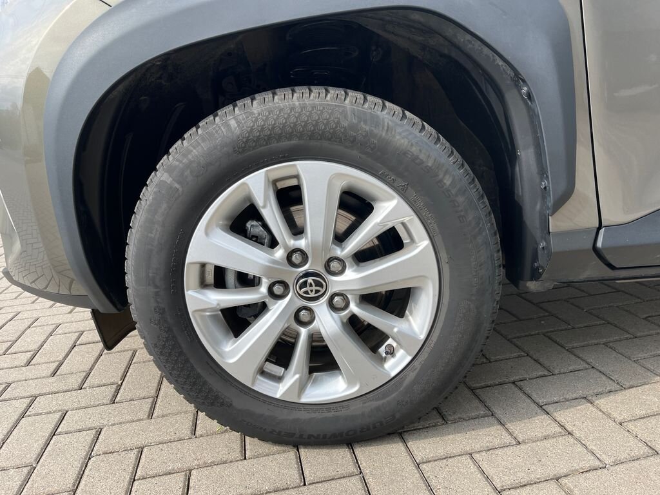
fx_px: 496
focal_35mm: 26
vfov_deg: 53.1
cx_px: 330
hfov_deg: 67.3
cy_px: 248
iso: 50
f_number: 1.6
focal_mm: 5.1
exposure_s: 1/1028
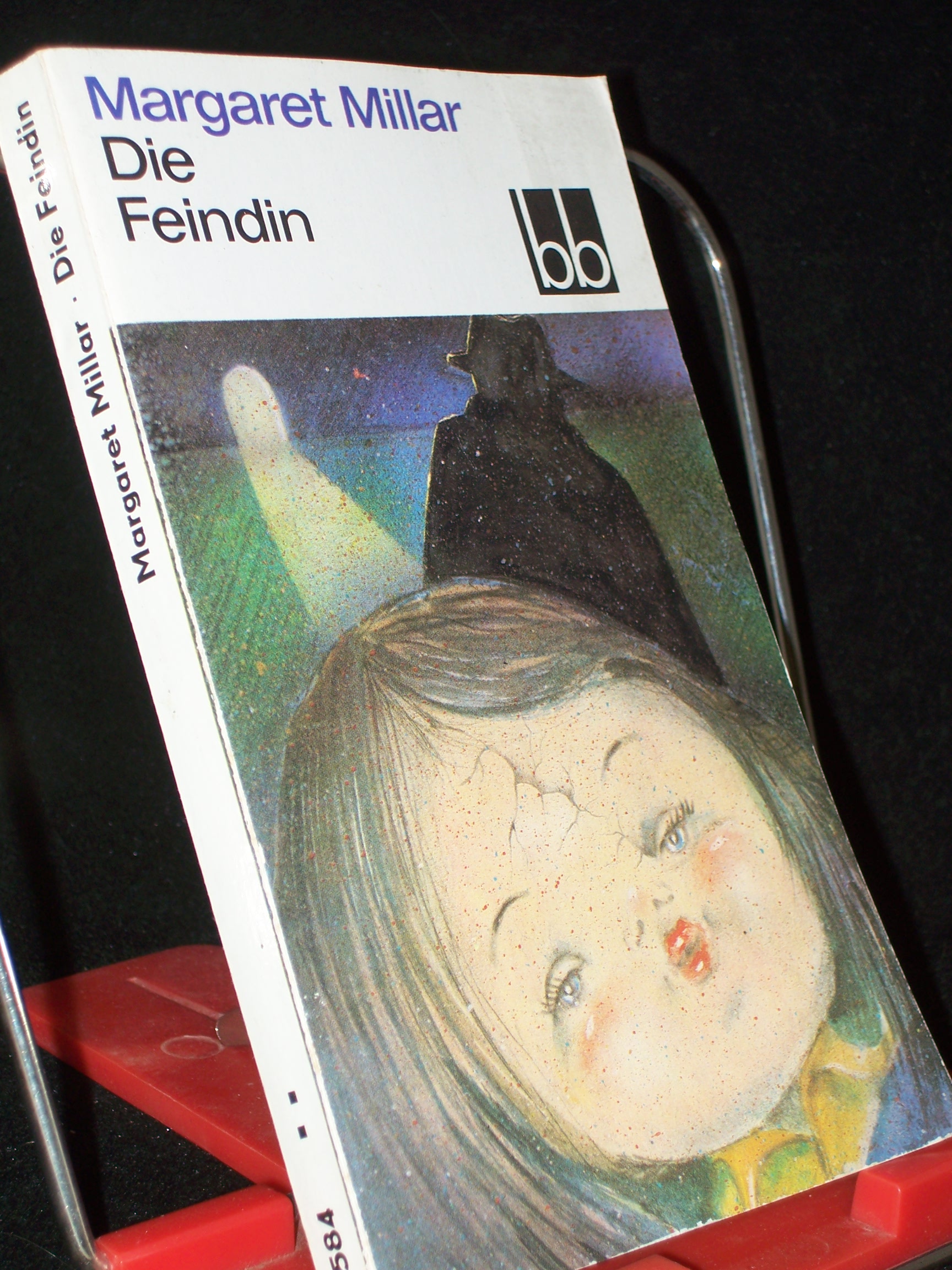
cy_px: 635
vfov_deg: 23.8
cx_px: 476
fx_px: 3007
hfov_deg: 18.0
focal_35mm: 82
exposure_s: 1/80
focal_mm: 13.6
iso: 80
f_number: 4
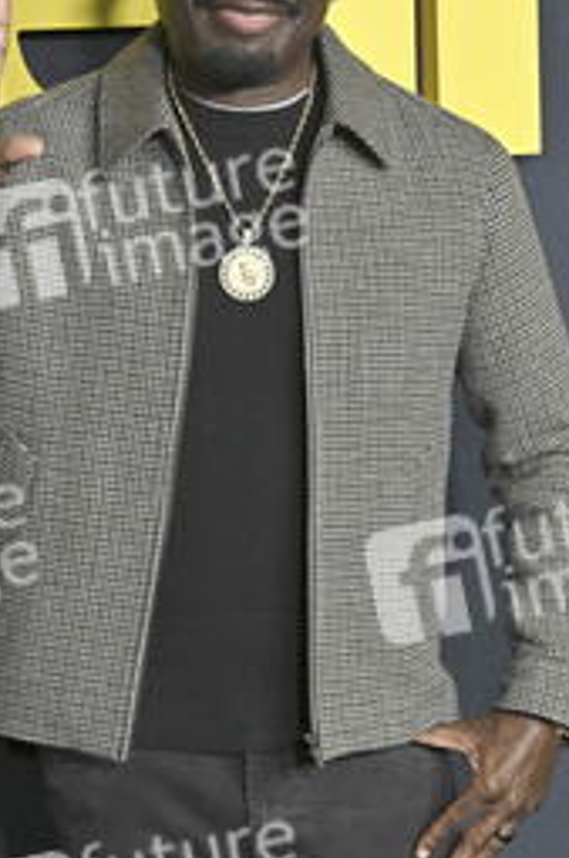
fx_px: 3475
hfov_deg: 9.4
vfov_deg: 14.1
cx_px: 232
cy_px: 397
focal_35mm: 146
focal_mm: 93
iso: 2500
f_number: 5.6
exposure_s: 1/320
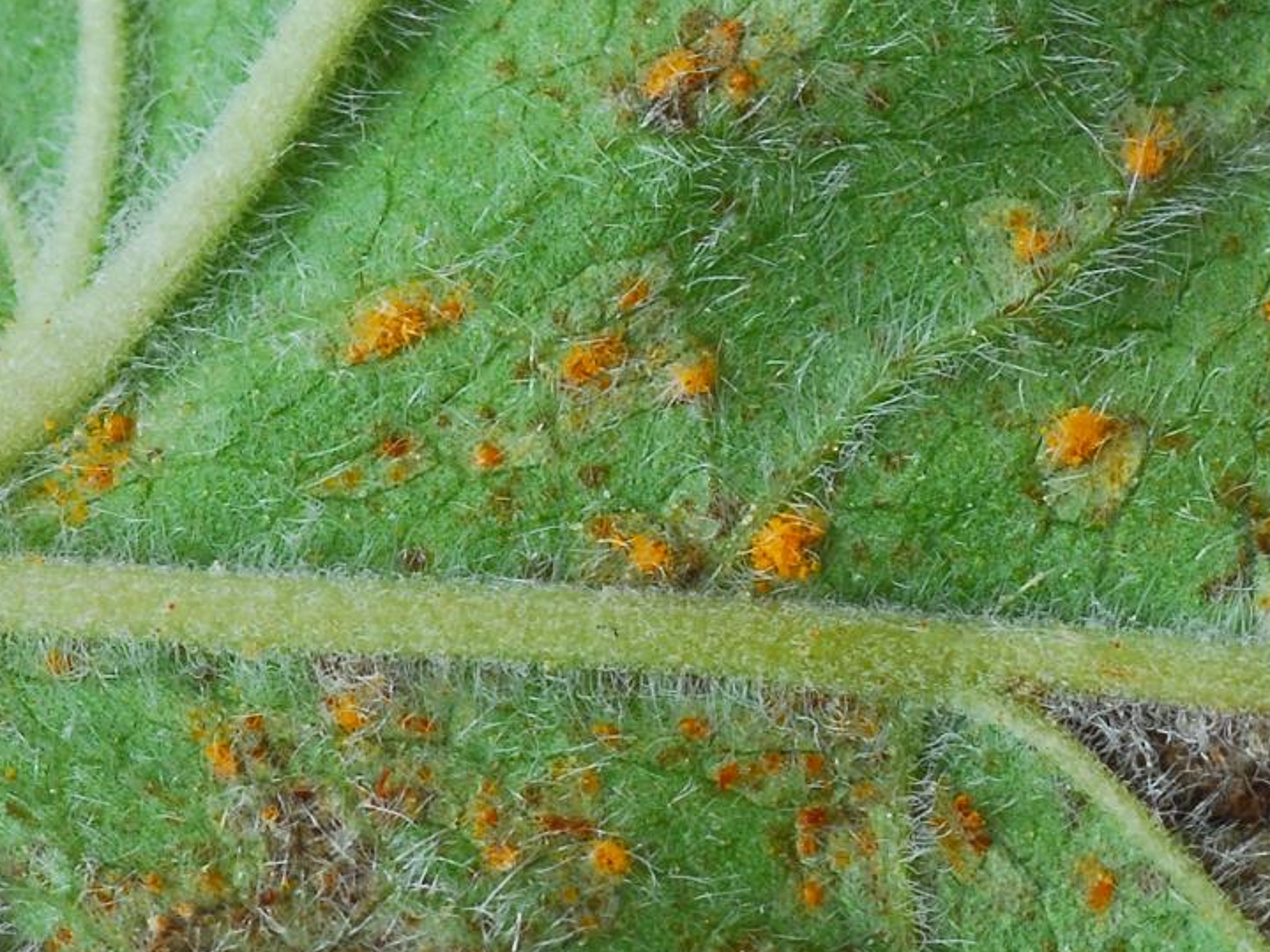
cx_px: 649
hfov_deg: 13.4
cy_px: 479
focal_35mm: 147
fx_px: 5392
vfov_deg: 10.1
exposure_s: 1
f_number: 32
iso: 200
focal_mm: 90
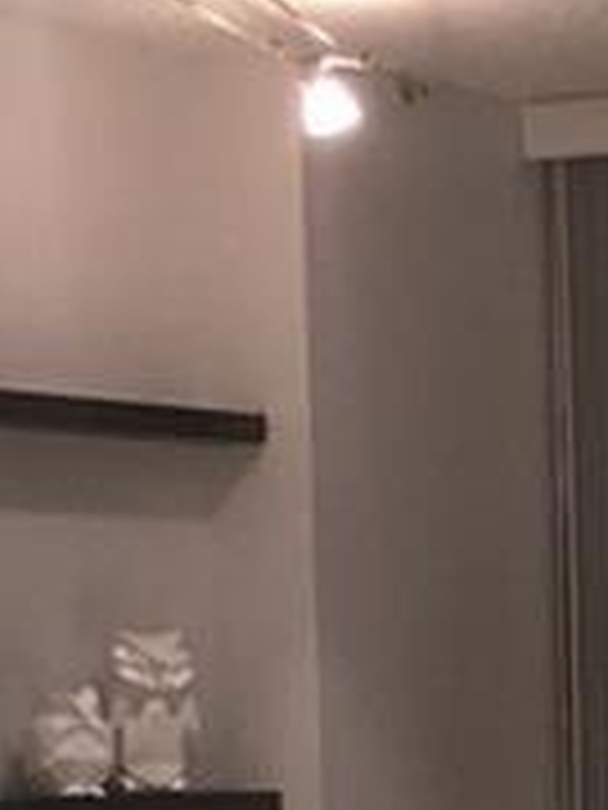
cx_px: 509
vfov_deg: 9.7
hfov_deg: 7.7
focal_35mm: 193
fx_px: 4520
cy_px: 1521
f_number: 2.2
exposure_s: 1/15
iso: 64
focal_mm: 4.15
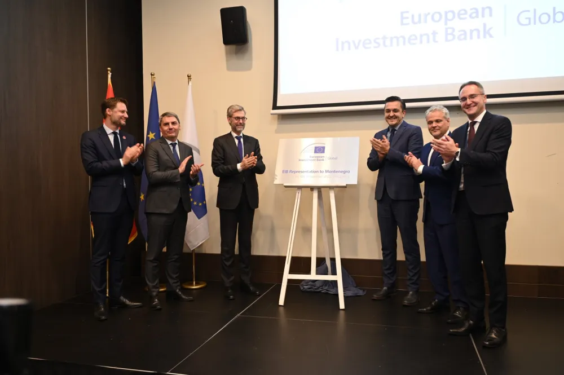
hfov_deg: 62.8
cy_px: 188
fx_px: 462
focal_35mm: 30
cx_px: 282
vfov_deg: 44.2
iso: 1000
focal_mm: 29.5
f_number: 2.8
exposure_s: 1/100
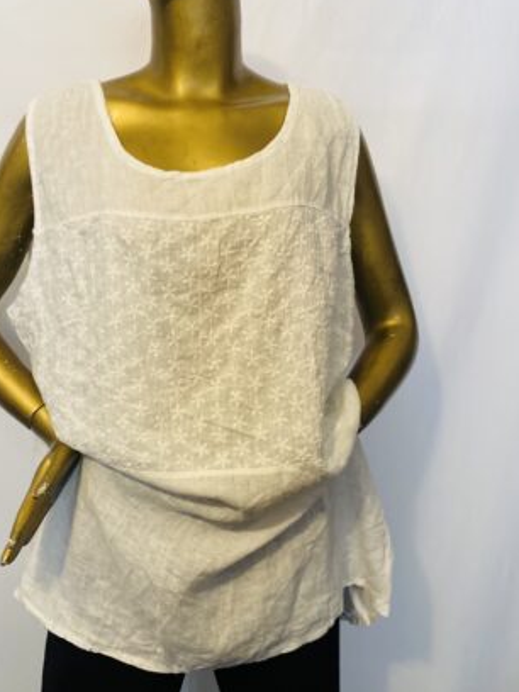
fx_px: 680
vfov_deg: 54.0
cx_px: 220
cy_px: 350
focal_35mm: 34
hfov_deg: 41.7
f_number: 1.8
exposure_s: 1/50
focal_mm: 4.25
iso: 320
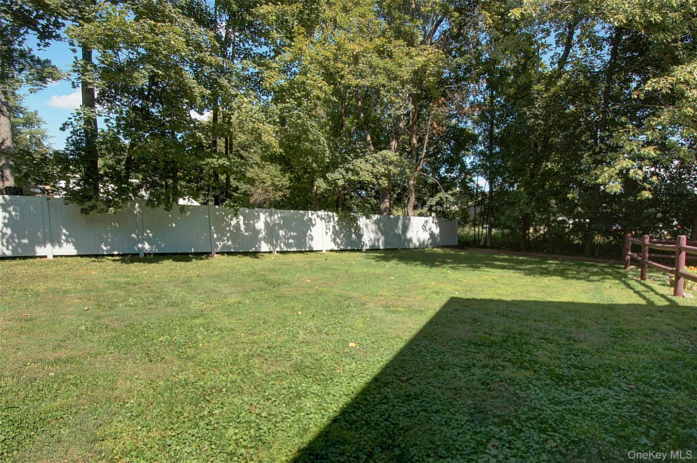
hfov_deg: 100.4
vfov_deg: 77.2
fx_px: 290
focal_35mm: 15
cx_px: 348
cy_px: 232
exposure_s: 1/30
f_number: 14
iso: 200
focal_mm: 10
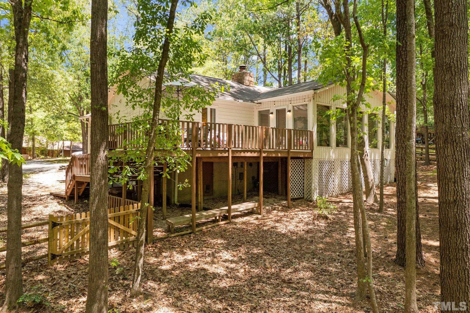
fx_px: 365
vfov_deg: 46.4
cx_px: 235
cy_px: 156
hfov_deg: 65.5
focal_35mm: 28
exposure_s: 1/120
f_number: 4
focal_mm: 10.26
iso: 100
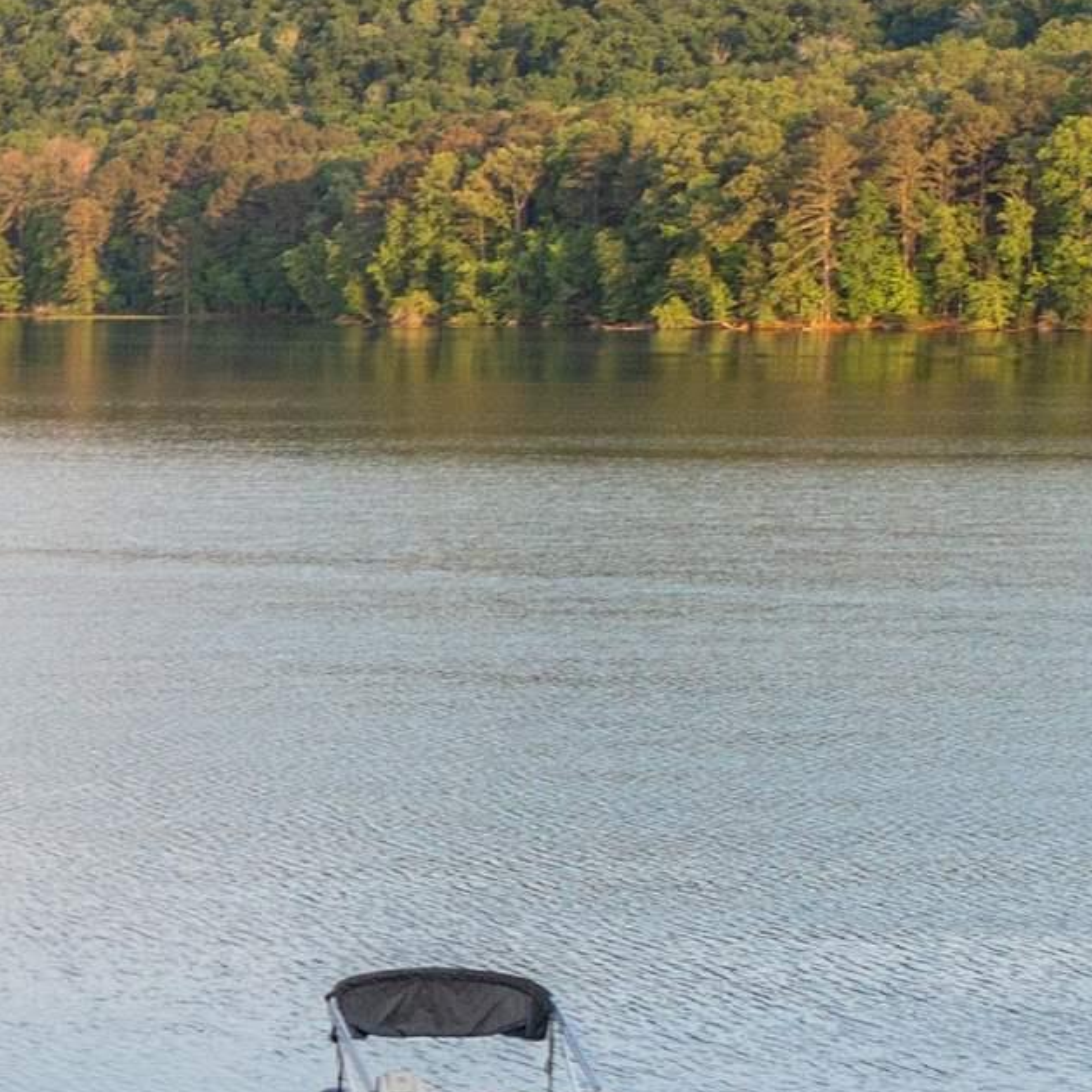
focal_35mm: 116
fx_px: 4140
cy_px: 991
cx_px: -834
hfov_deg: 13.6
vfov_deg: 14.9
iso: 100
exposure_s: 1/80
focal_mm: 10.26
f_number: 2.8
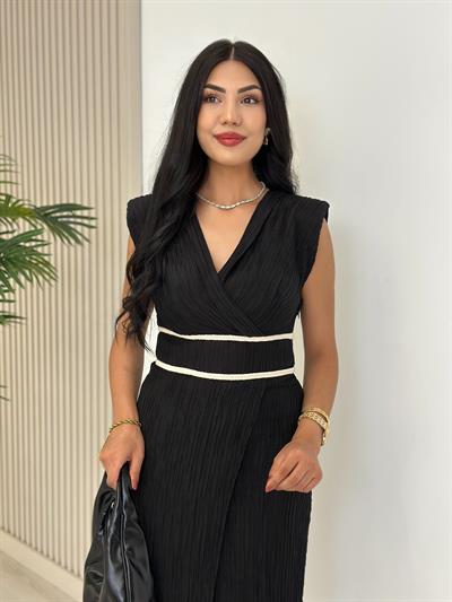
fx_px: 835
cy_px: 301
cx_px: 226
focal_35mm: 48
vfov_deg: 39.6
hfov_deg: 30.3
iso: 80
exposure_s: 1/189
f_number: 1.78
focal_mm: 6.86
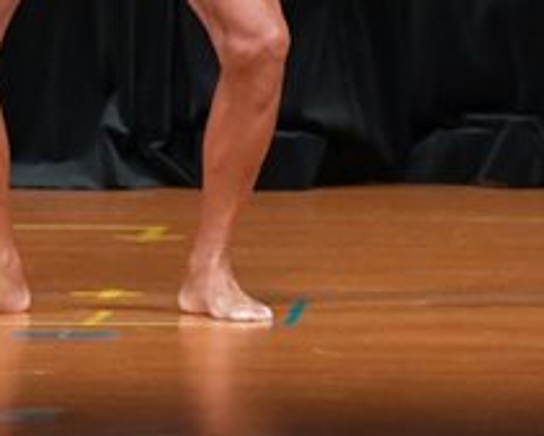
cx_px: 146
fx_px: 14159
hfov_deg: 2.2
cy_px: -181
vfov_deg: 1.8
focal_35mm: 879
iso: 5000
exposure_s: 1/400
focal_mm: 170
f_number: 5.6
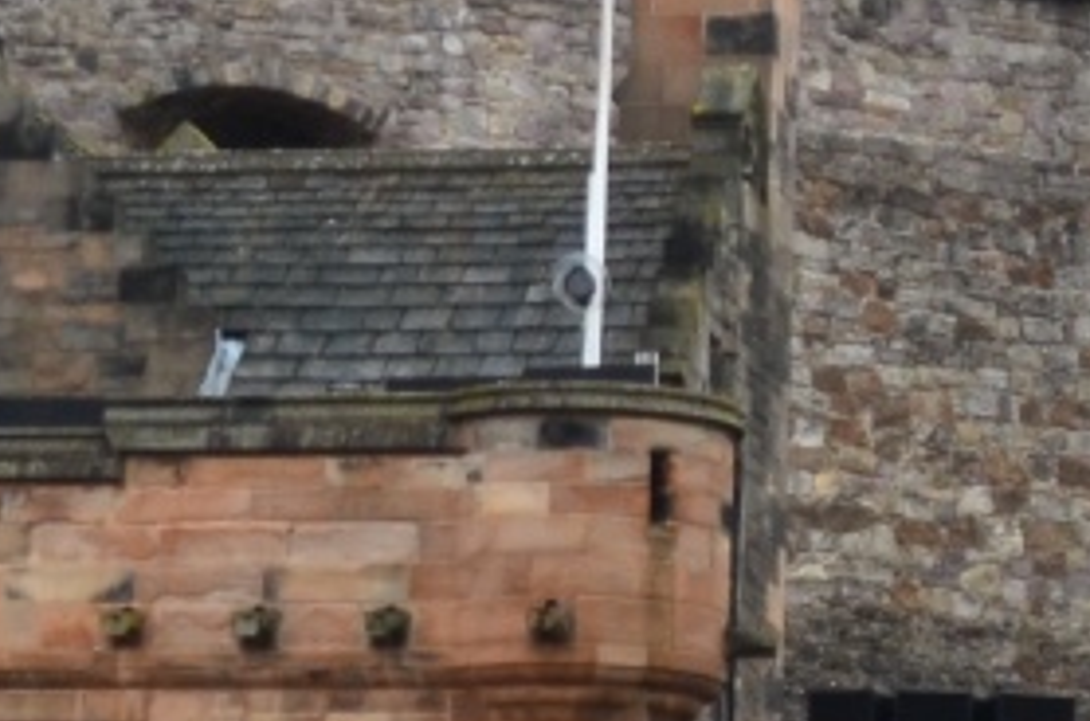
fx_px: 11479
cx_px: -690
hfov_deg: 5.4
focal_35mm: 380
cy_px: 480
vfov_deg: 3.6
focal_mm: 44
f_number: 4.2
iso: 250
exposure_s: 1/30
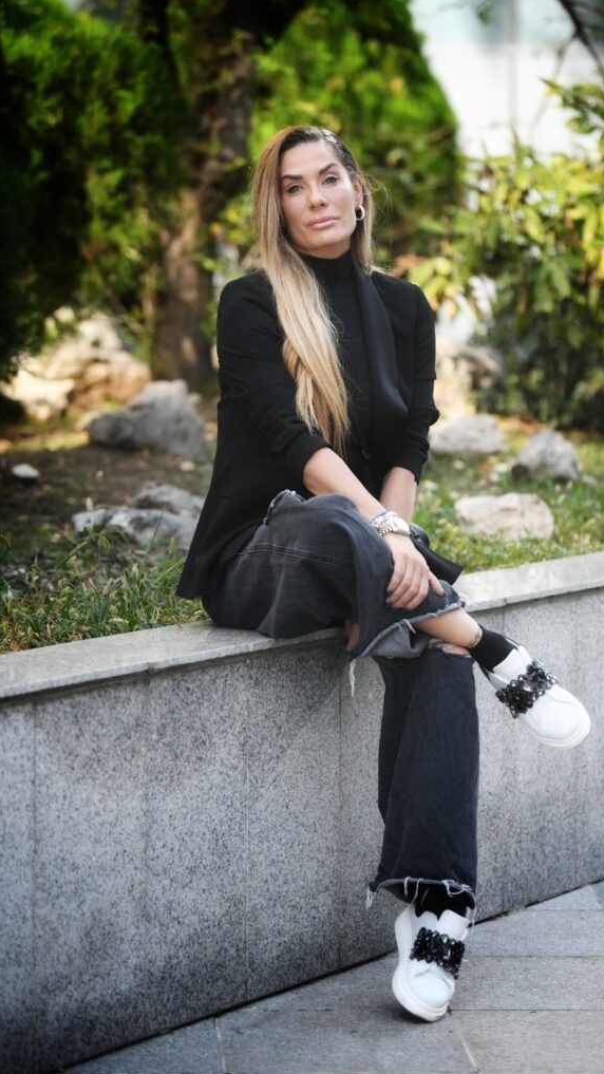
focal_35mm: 116
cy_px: 539
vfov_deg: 18.5
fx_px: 3303
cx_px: 357
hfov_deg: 10.4
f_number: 2.8
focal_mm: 110
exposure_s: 1/3200
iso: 2000
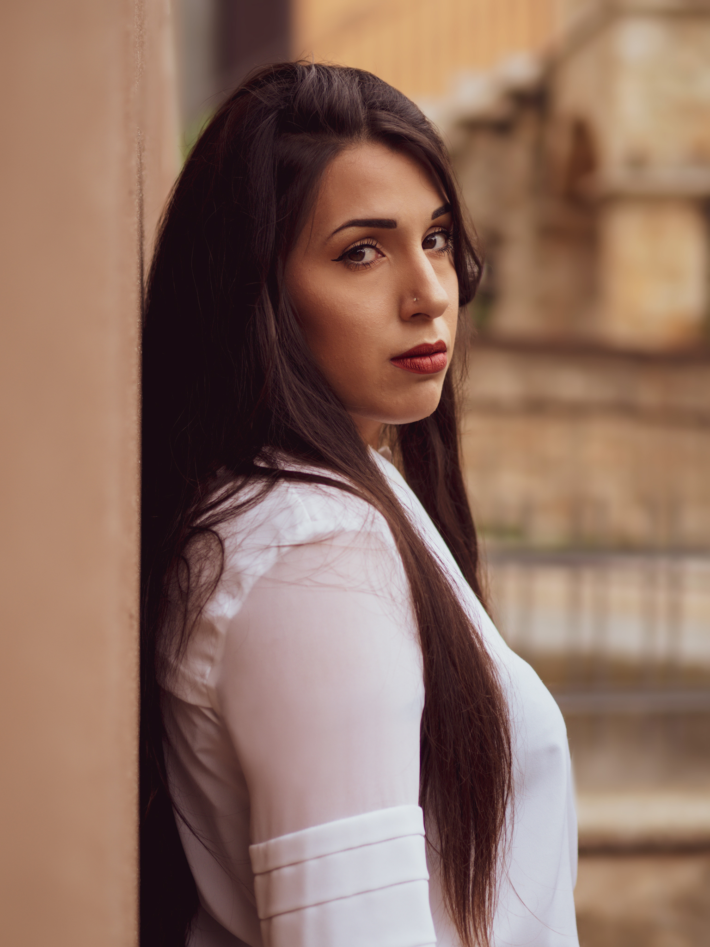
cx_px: 355
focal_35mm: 90
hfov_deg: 16.4
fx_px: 2461
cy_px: 474
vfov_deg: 21.8
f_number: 1.8
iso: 200
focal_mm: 45
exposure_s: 1/640
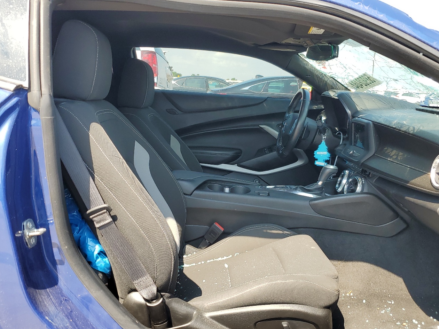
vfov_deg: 42.9
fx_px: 418
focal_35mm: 33
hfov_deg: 55.3
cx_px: 233
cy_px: 174
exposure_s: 1/500
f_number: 1.5
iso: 50
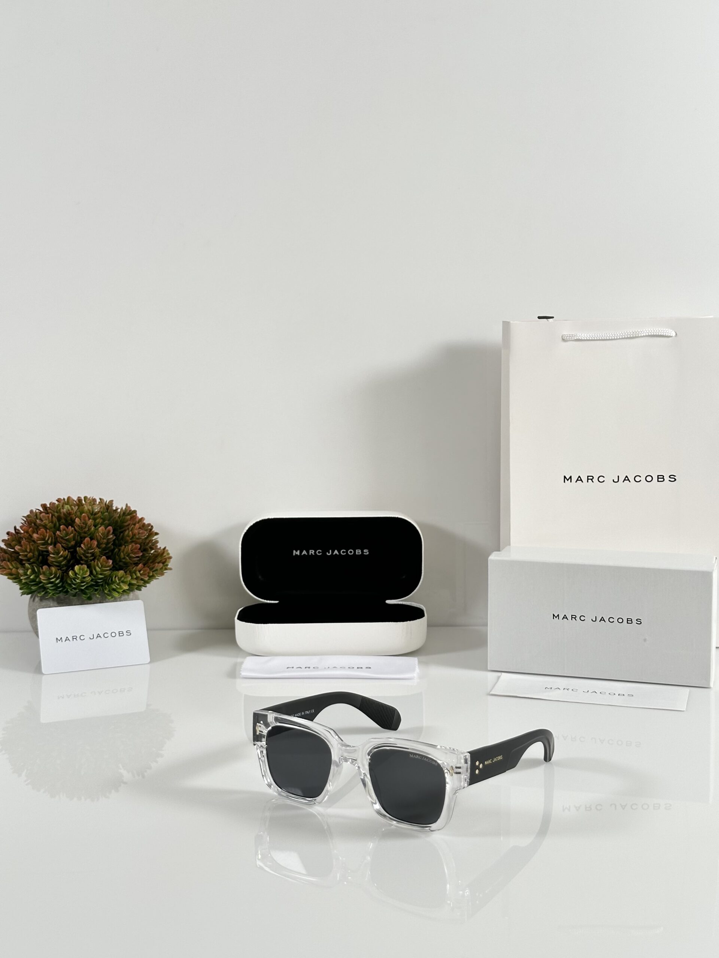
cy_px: 479
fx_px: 1329
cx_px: 360
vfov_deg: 39.7
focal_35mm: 48
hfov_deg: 30.3
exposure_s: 1/121
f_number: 1.78
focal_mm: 6.86
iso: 80
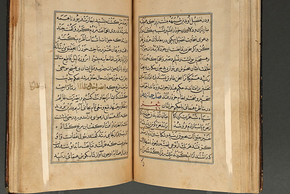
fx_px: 636
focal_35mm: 79
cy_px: 73
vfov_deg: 17.2
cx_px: 147
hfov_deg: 25.7
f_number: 13
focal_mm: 57
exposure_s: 1/30
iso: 250
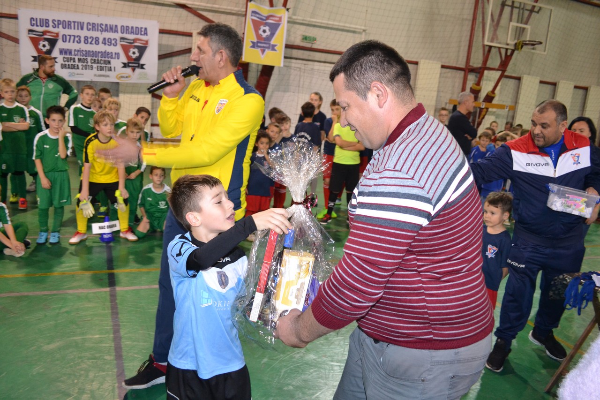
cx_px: 300
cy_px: 200
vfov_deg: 43.6
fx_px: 500
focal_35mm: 30
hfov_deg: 61.9
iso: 1800
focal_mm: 20
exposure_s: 1/60
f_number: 3.8
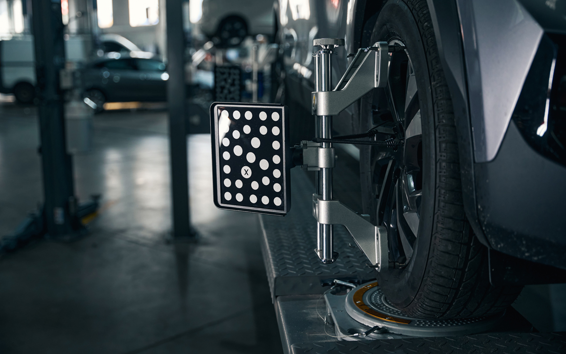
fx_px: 727
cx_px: 283
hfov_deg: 42.6
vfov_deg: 27.4
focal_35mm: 47
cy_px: 169
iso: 1000
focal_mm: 46.1
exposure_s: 1/250
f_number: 2.8
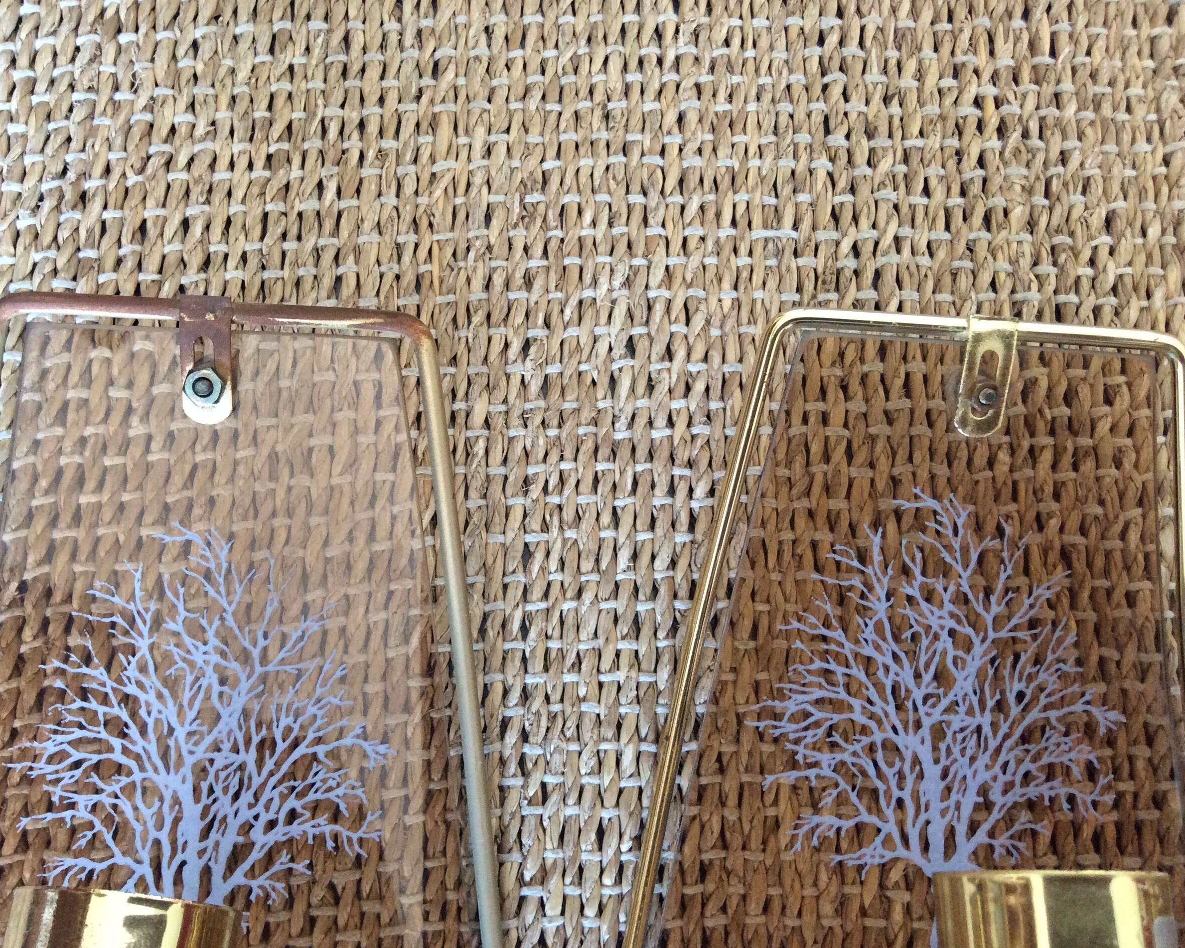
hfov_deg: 52.8
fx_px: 1192
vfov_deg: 43.4
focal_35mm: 34
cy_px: 475
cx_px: 544
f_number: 2.4
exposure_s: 1/25
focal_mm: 3.3
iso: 200
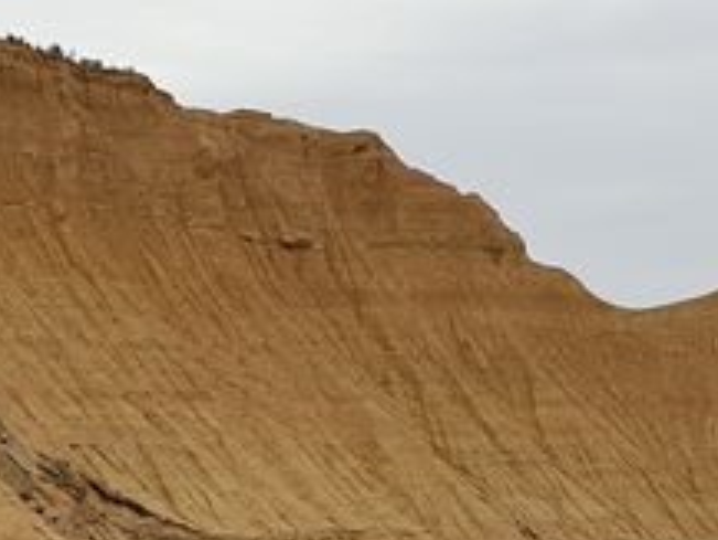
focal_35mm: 96
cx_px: -73
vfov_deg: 15.2
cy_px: 510
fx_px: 1992
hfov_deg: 19.6
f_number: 2.4
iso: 50
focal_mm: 4.3
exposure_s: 1/528
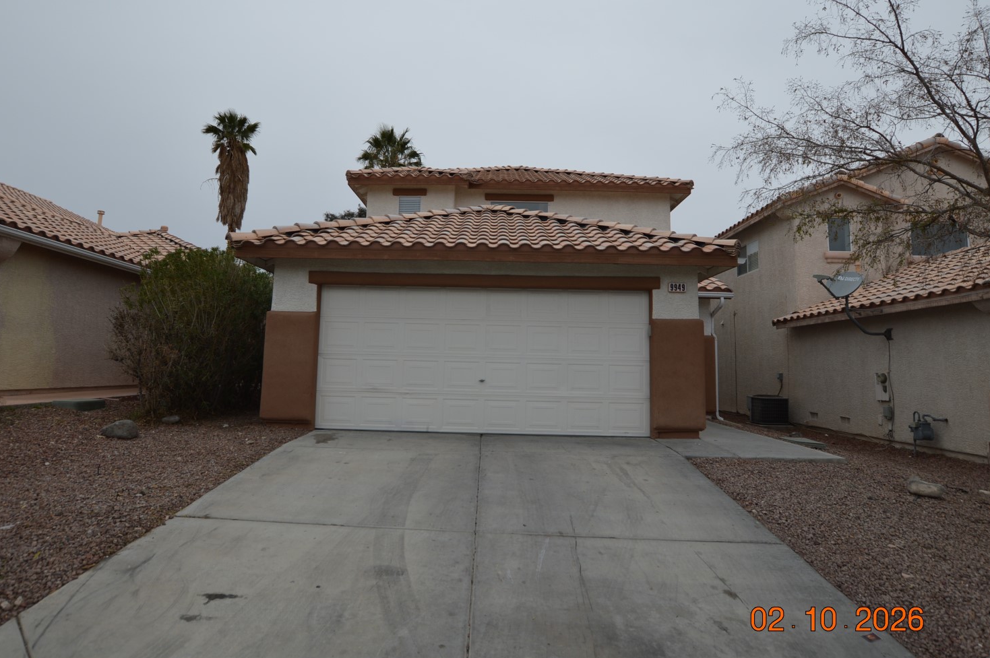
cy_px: 309
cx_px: 479
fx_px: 592
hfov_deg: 79.8
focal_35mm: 22
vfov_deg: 58.1
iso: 100
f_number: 5.6
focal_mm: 13
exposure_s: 1/125
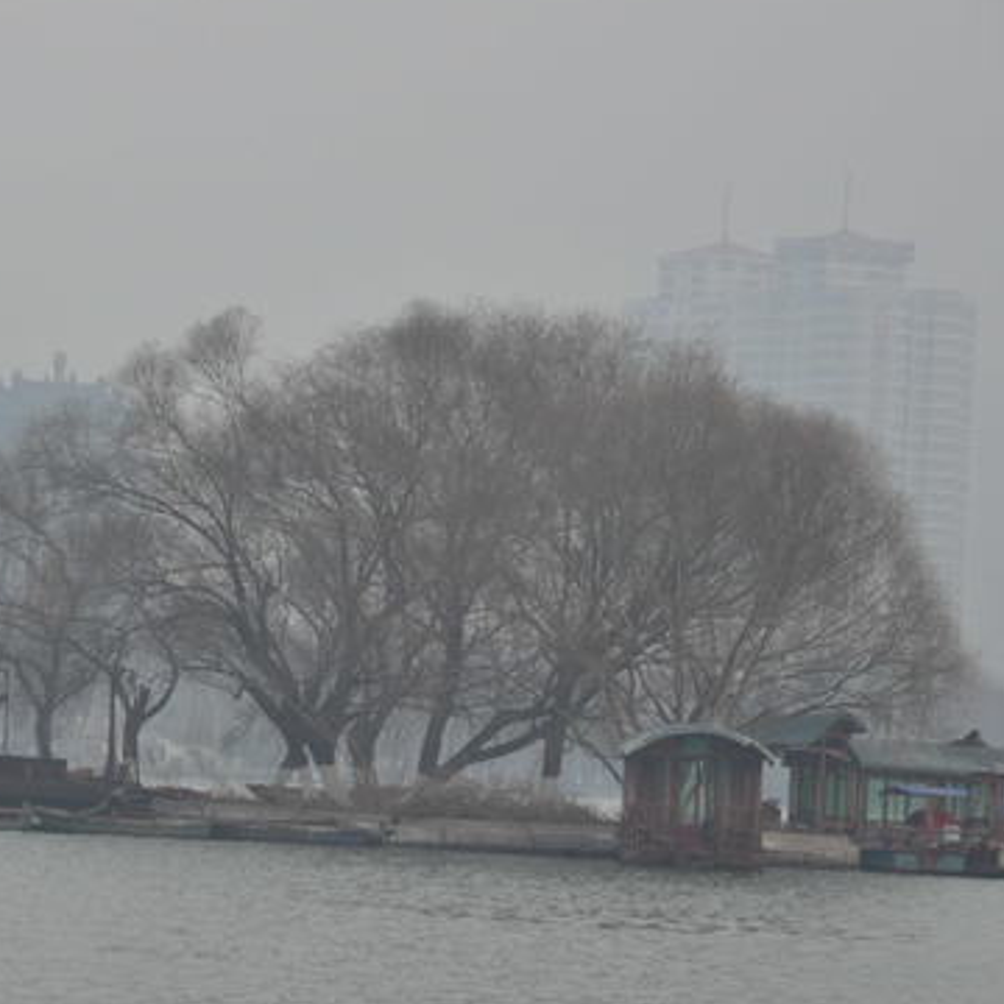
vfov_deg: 8.2
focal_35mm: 213
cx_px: 84
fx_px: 6989
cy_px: 540
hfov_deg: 8.2
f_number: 5.6
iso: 800
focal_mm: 86
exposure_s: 1/160
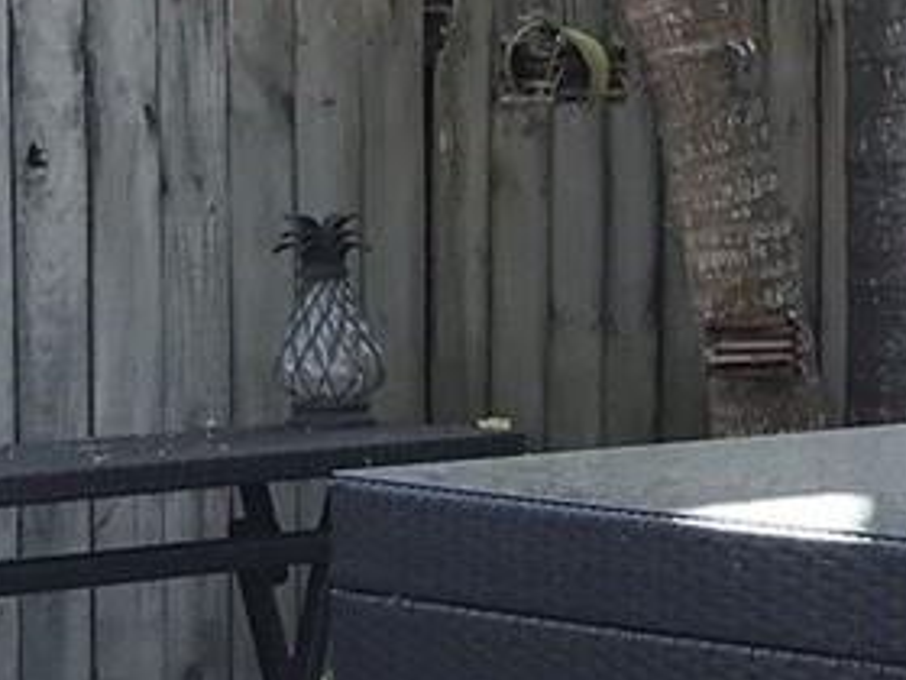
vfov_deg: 9.3
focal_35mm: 160
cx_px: 1165
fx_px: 4188
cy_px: 512
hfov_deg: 12.0
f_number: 1.8
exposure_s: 1/334
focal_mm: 3.99
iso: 20
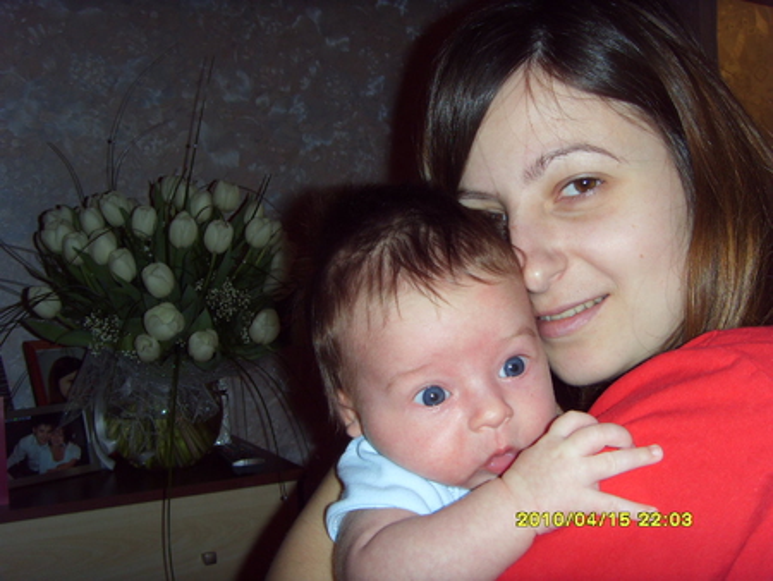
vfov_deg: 36.9
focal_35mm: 39
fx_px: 871
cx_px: 386
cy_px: 290
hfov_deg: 47.8
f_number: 3.5
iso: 100
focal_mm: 6.6
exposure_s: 1/45
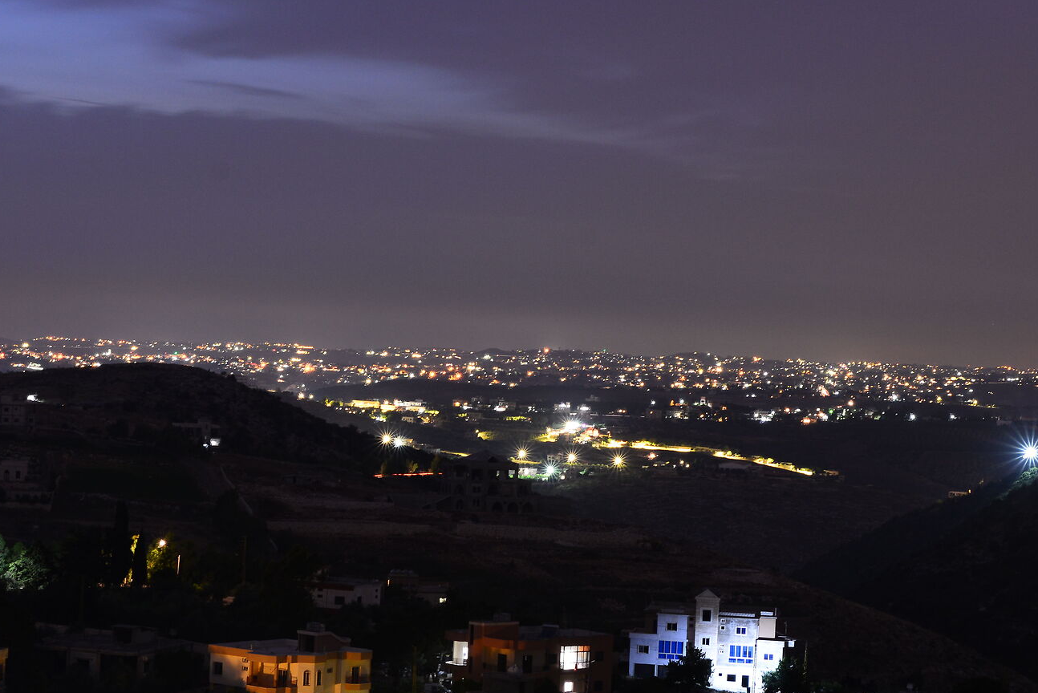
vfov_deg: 13.4
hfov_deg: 20.0
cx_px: 605
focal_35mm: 102
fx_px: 2942
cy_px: 391
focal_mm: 55
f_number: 8
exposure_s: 25
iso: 500
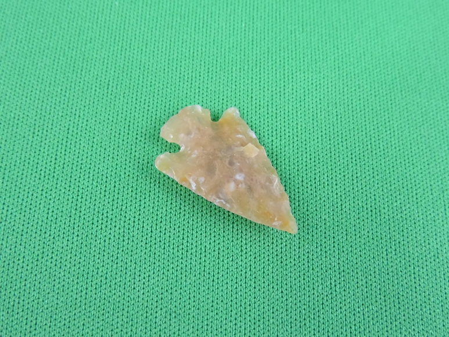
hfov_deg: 52.6
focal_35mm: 35
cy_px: 168
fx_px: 454
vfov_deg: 40.7
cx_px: 224
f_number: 3.8
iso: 800
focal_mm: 6.3
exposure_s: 1/100
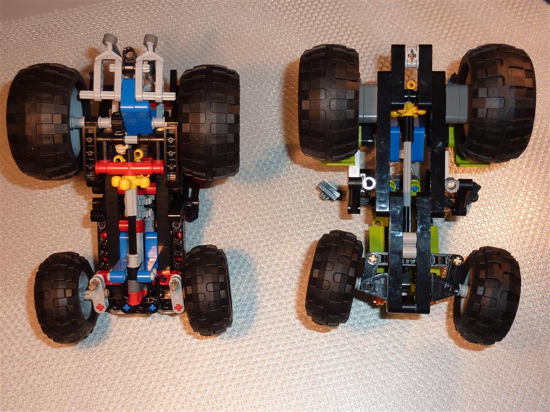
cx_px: 275
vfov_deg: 36.0
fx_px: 636
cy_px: 206
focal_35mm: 40
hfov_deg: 46.8
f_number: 3.6
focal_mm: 6.5
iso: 100
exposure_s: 1/30
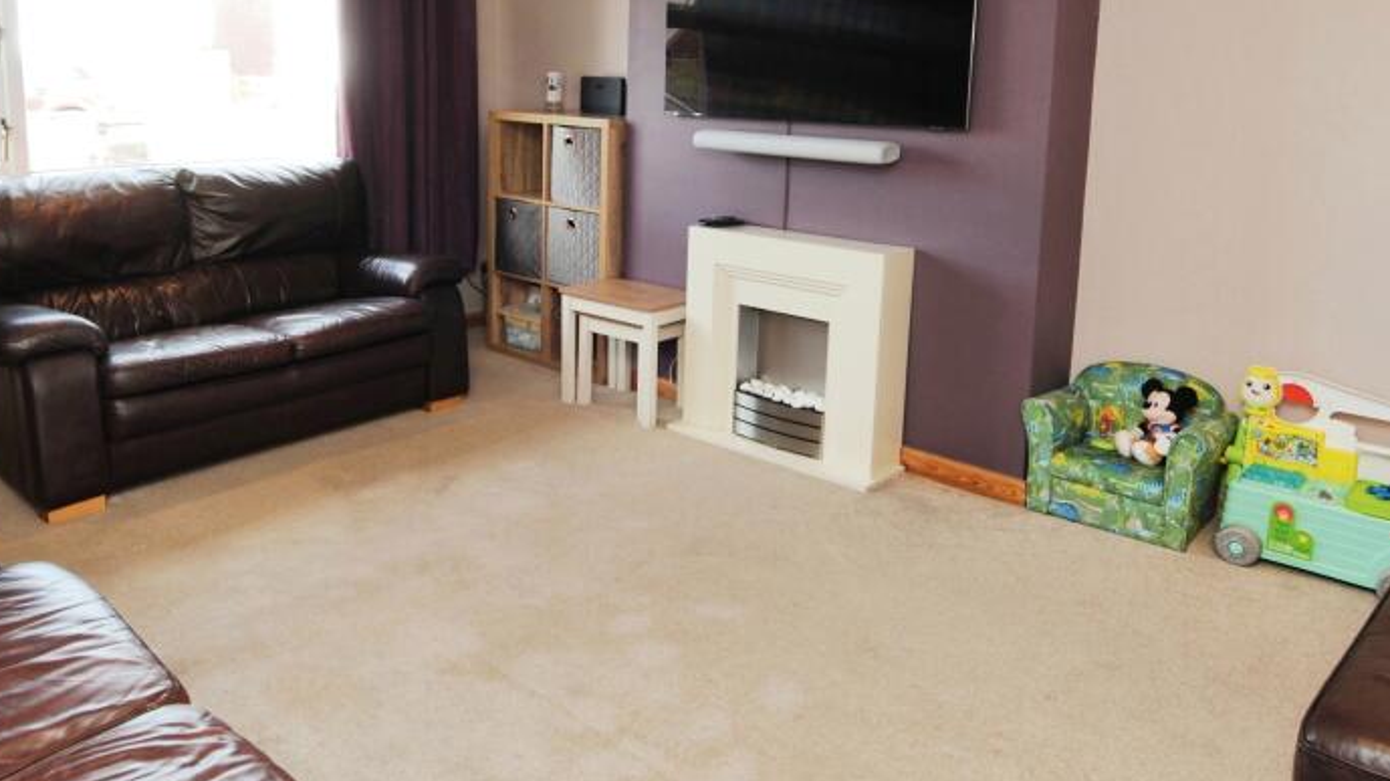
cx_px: 583
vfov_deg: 40.5
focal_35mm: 28
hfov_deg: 67.5
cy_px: 214
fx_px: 1032
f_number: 7.1
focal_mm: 12
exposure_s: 1/20
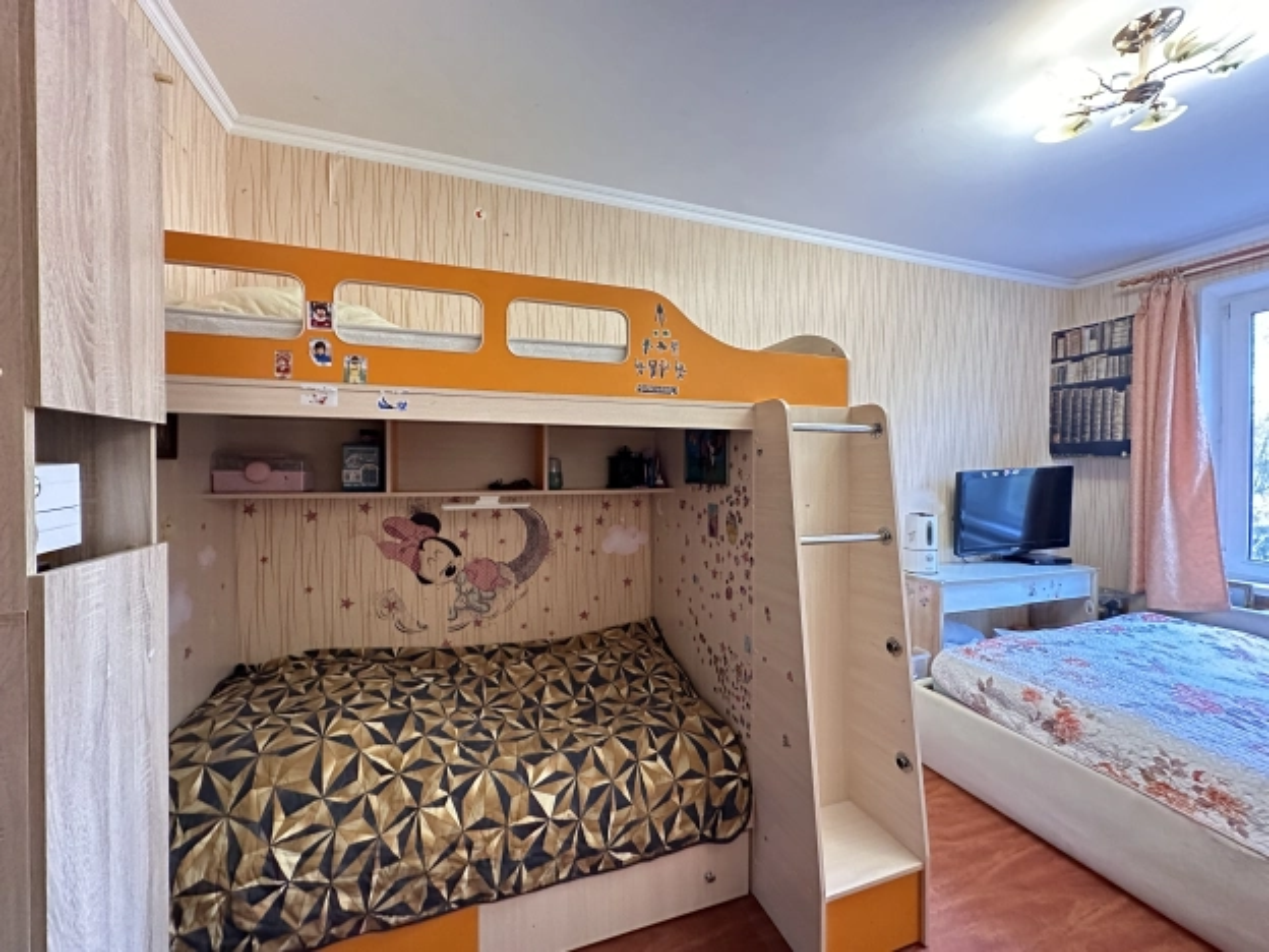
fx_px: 513
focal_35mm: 14
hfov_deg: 102.1
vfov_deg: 85.7
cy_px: 476
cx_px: 634
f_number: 2.2
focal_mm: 2.22
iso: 1000
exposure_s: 1/34
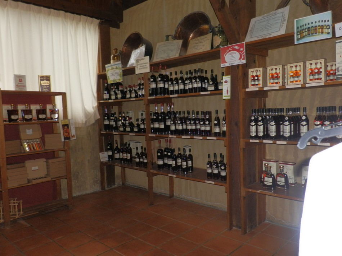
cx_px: 171
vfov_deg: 49.8
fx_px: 277
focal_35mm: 28
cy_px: 128
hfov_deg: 63.4
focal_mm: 5
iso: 125
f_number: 3.3
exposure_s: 1/30
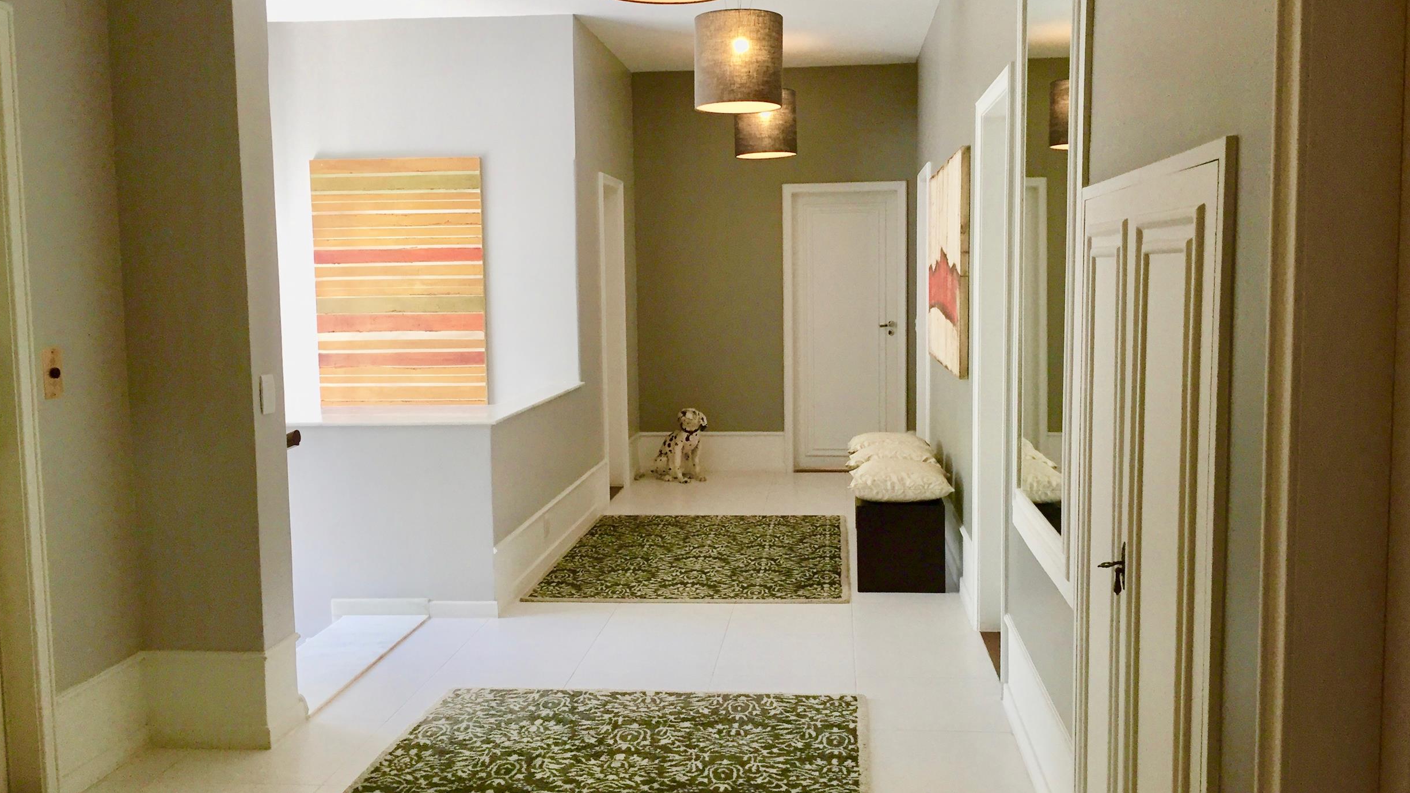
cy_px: 394
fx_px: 1196
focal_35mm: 32
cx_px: 705
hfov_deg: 61.0
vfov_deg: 36.7
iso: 50
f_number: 2.2
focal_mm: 4.15
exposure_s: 1/30
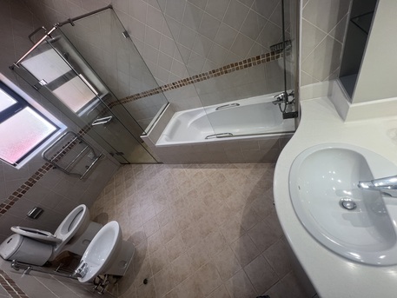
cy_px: 149
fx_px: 149
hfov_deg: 106.2
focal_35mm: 13
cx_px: 198
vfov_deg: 89.9
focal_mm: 1.57
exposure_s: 1/100
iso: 80
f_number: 1.8
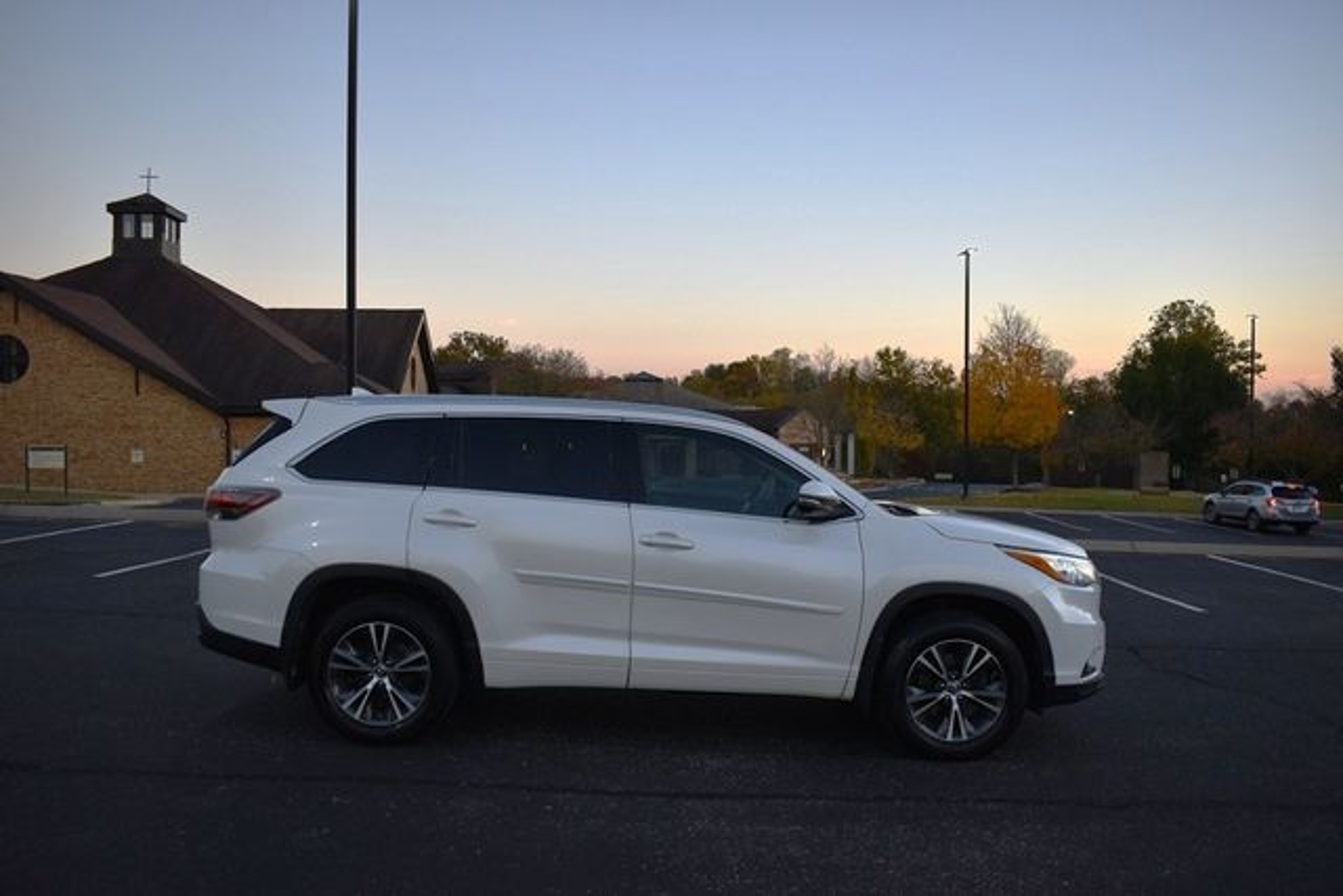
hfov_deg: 67.4
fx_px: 1007
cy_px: 448
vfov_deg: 48.0
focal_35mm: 27
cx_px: 672
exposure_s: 1/250
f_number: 3.5
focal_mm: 18
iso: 400
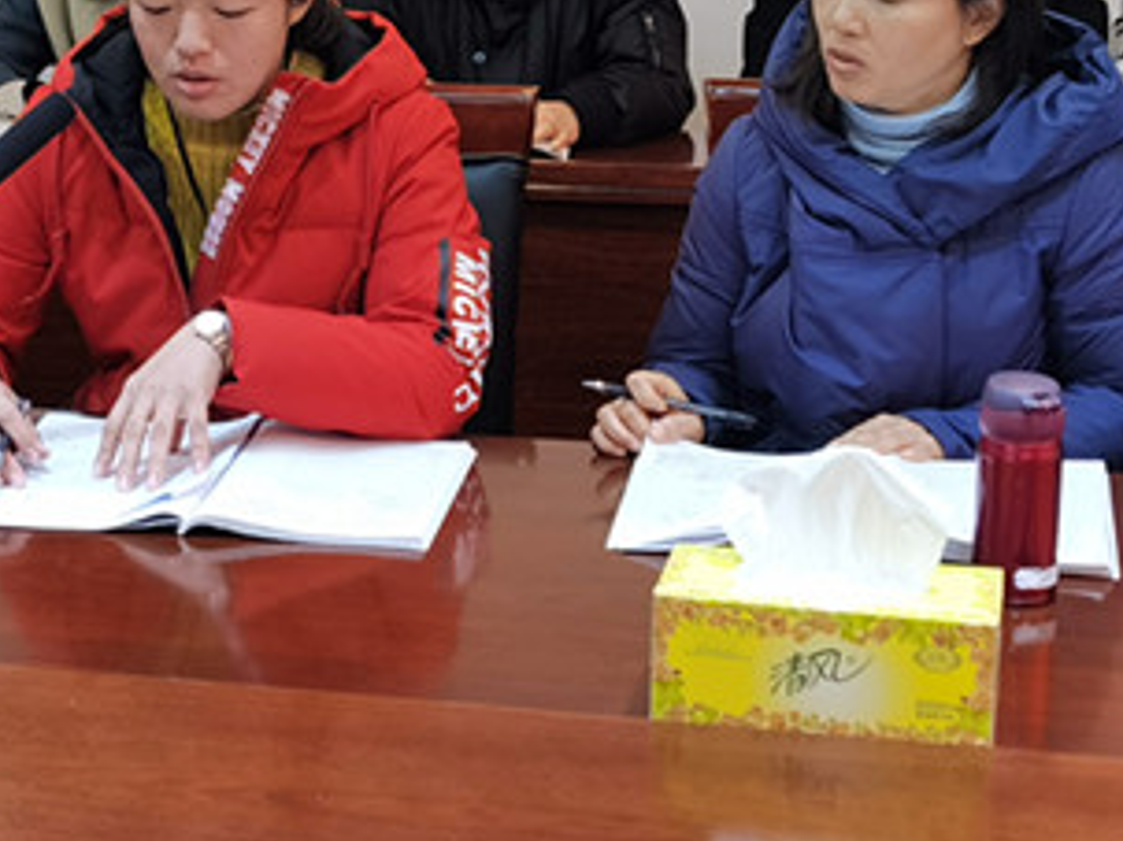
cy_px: 211
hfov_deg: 20.5
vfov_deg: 15.5
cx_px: 322
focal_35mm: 95
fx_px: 3081
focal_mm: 5.56
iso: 160
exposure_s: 1/50
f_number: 1.6
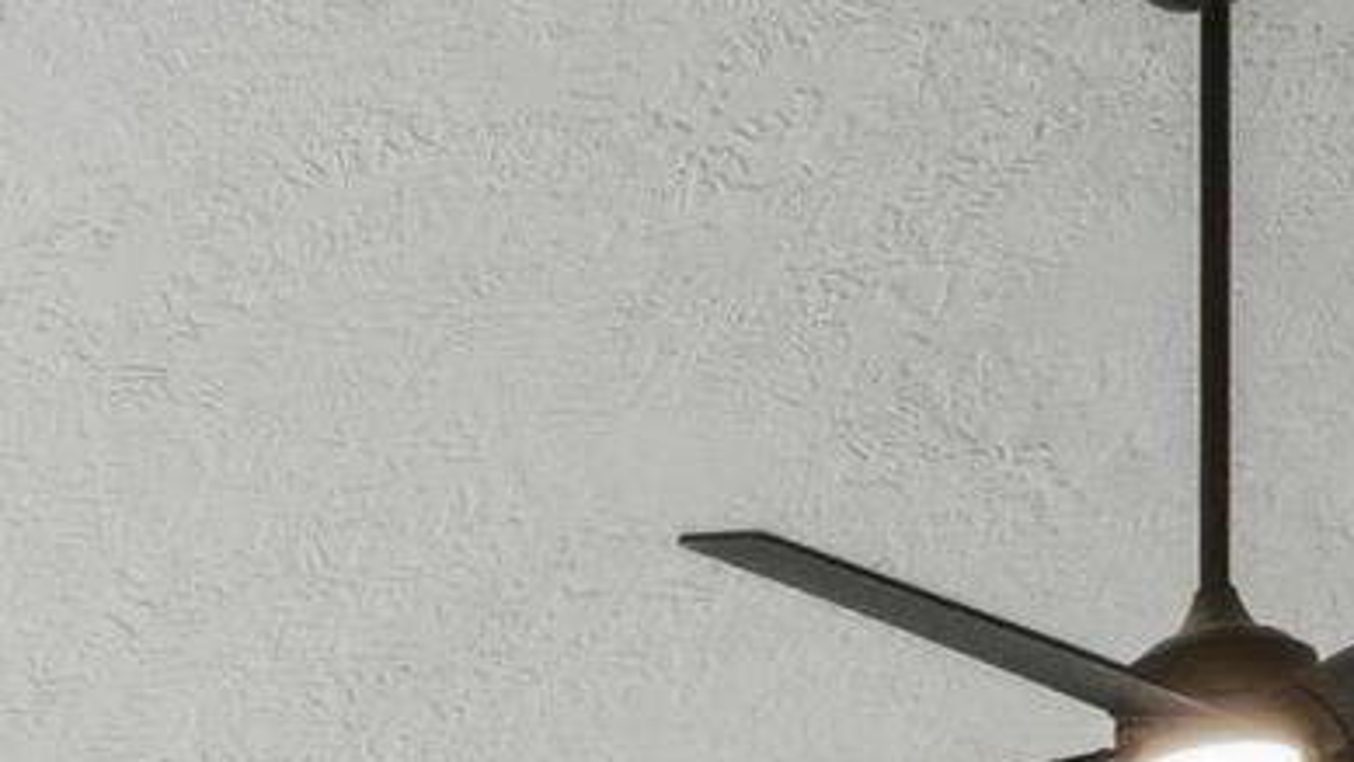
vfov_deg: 7.9
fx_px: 4601
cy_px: 2415
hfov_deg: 15.8
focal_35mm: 128
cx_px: -473
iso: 400
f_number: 13
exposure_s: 1/20
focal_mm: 15.5
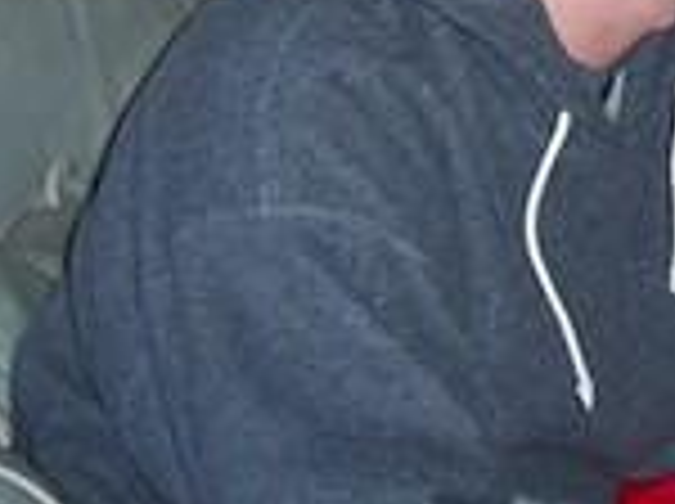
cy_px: -140
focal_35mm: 158
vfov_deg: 9.2
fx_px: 3076
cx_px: 927
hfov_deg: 12.1
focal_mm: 5.6
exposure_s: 1/60
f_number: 2.8
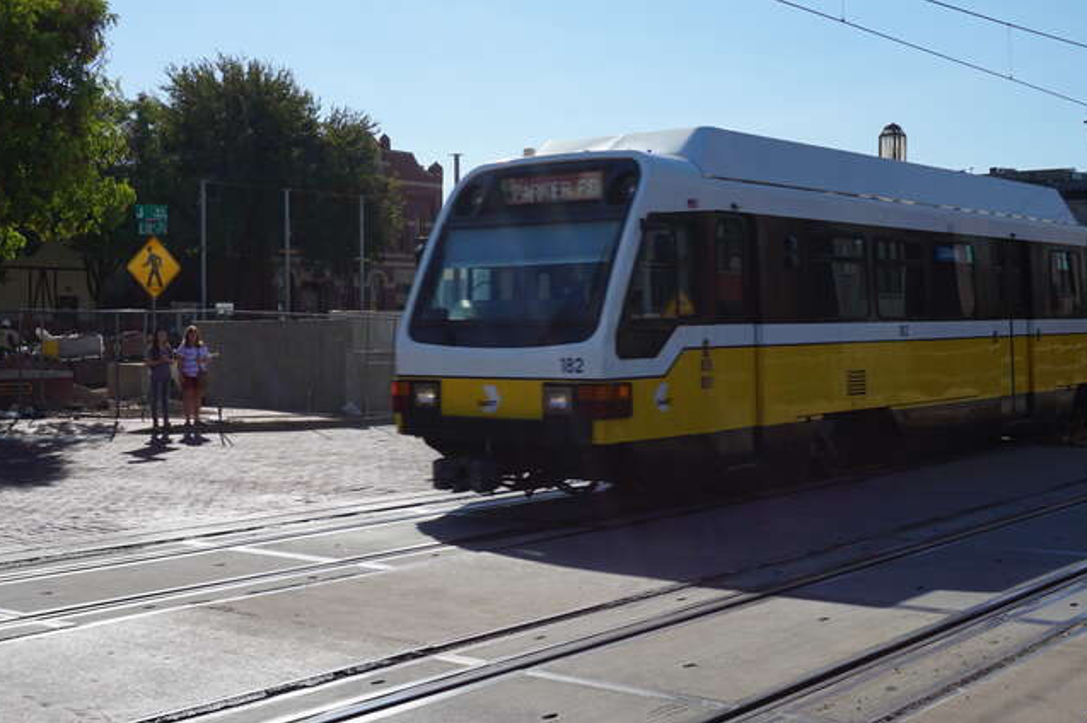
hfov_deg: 40.4
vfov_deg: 27.5
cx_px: 524
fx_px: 1479
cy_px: 318
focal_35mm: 49
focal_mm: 26
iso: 100
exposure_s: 1/250
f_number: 11
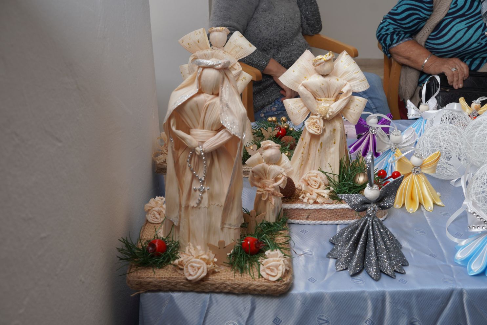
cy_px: 162
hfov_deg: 53.3
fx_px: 485
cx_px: 244
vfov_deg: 37.0
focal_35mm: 36
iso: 125
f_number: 7.1
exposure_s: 1/160
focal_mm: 23.9
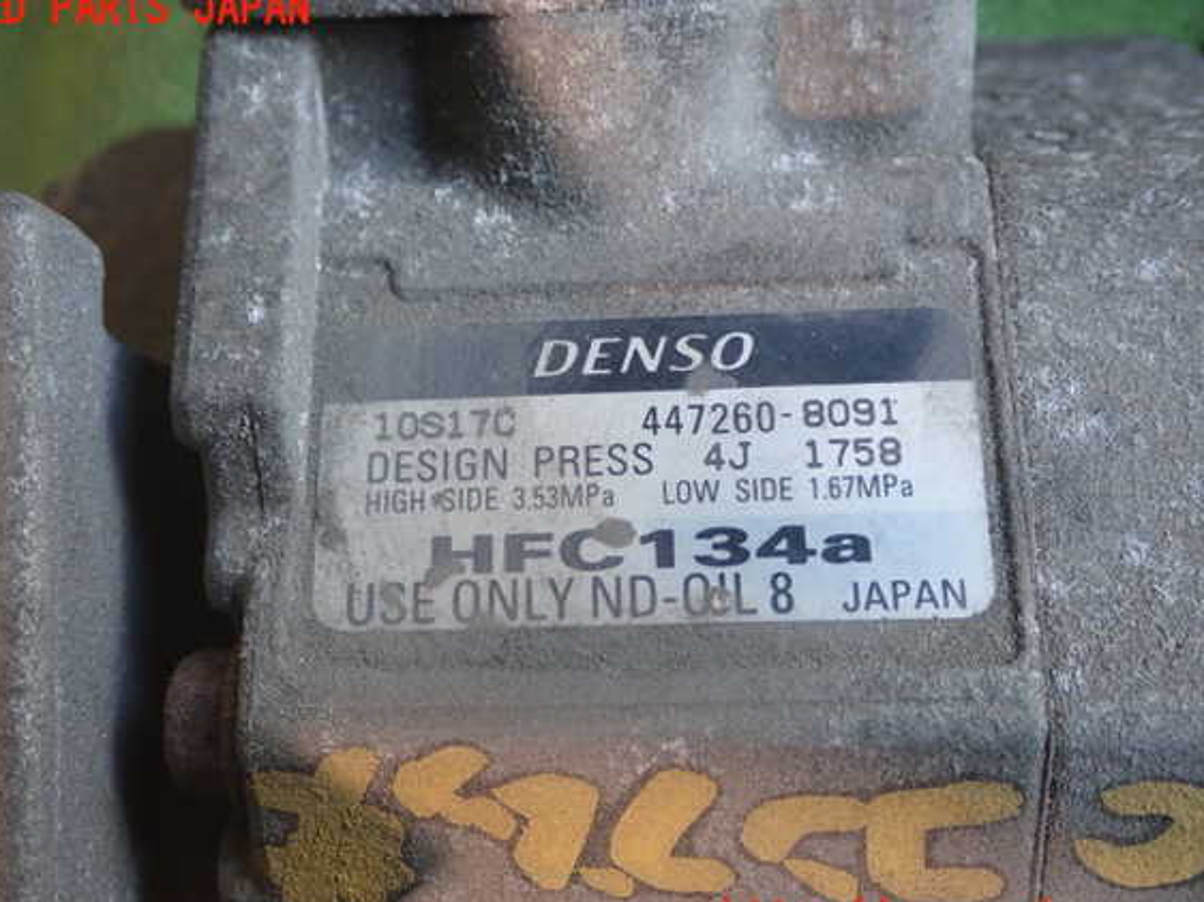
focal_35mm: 47
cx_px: 563
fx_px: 1634
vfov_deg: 30.9
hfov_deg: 40.4
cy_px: 465
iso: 200
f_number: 2.9
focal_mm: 7.84
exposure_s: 1/50
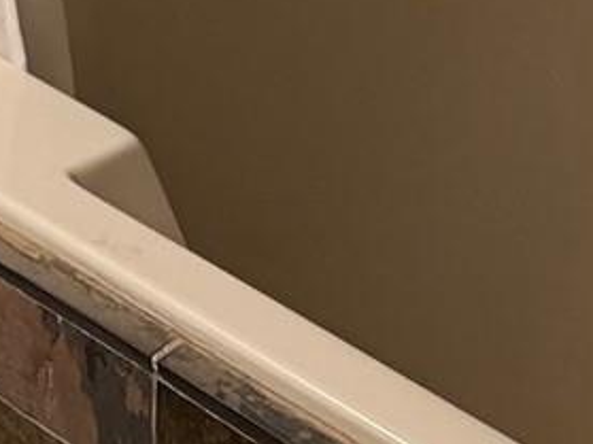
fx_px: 3014
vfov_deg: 7.0
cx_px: -882
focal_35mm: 176
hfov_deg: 9.8
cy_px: -1137
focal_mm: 6.76
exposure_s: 1/120
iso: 160
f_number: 1.78
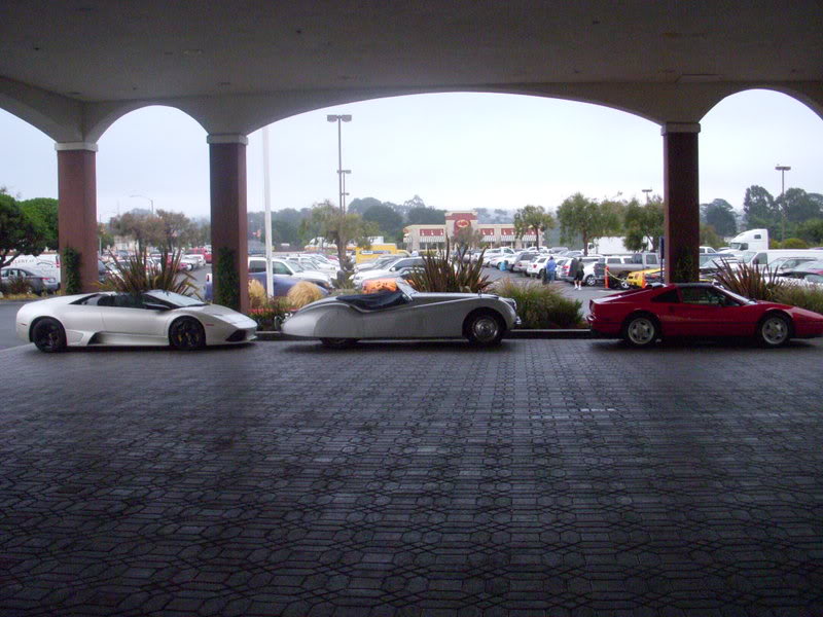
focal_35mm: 38
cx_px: 412
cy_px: 308
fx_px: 903
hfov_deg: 49.0
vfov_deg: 37.7
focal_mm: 6.3
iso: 800
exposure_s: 1/400
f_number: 3.3
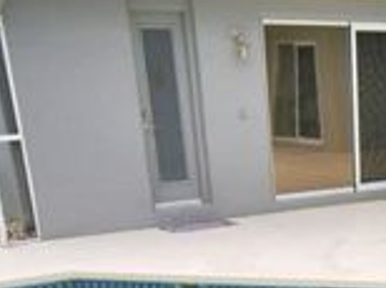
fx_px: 735
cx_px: 397
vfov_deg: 20.5
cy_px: 359
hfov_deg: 27.5
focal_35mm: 66
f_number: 4.5
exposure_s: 1/500
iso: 200
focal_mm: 10
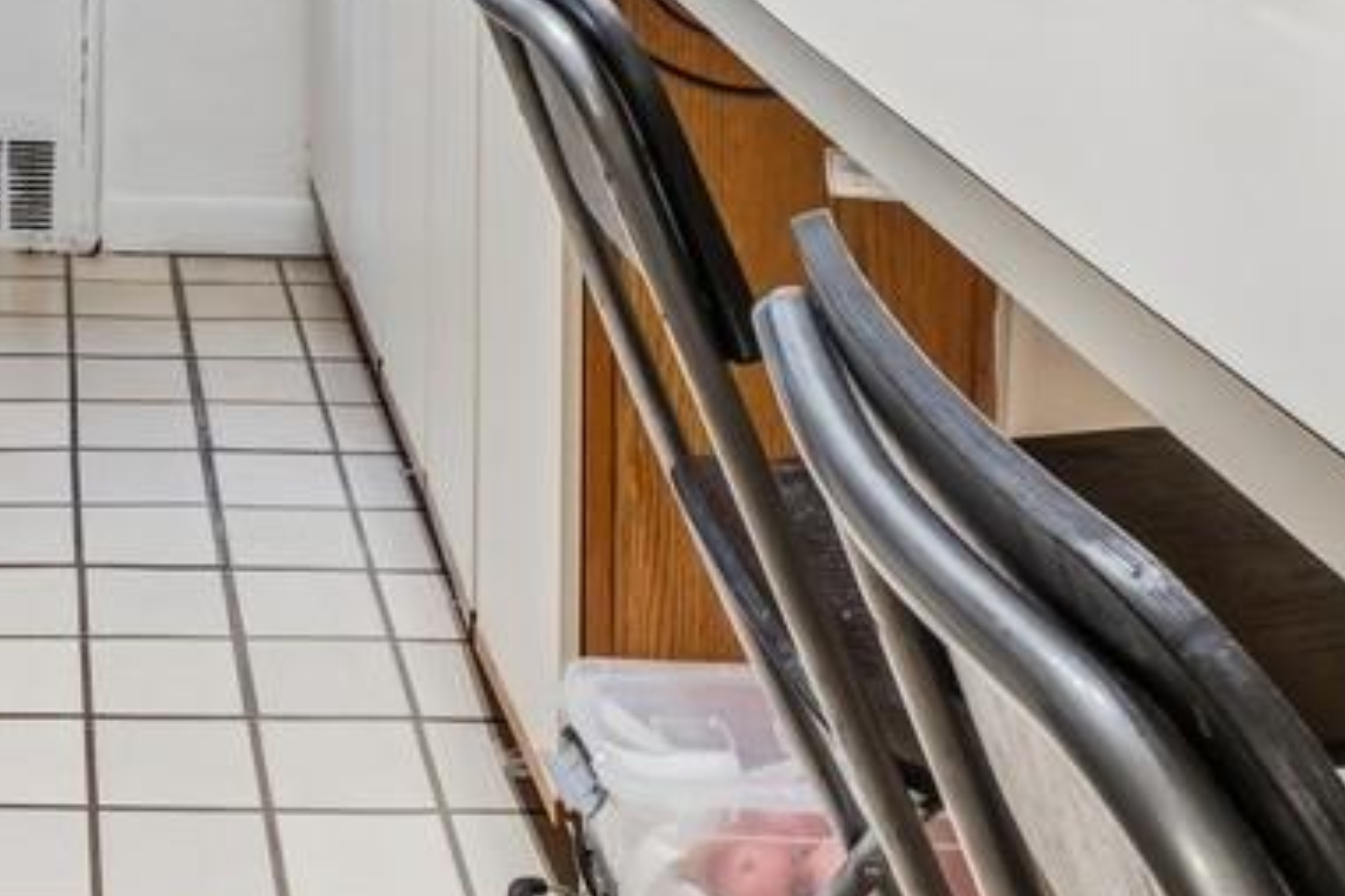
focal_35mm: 63
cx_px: -56
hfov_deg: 29.4
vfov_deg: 18.9
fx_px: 2354
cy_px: -459
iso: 640
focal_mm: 15
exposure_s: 1/8
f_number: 14
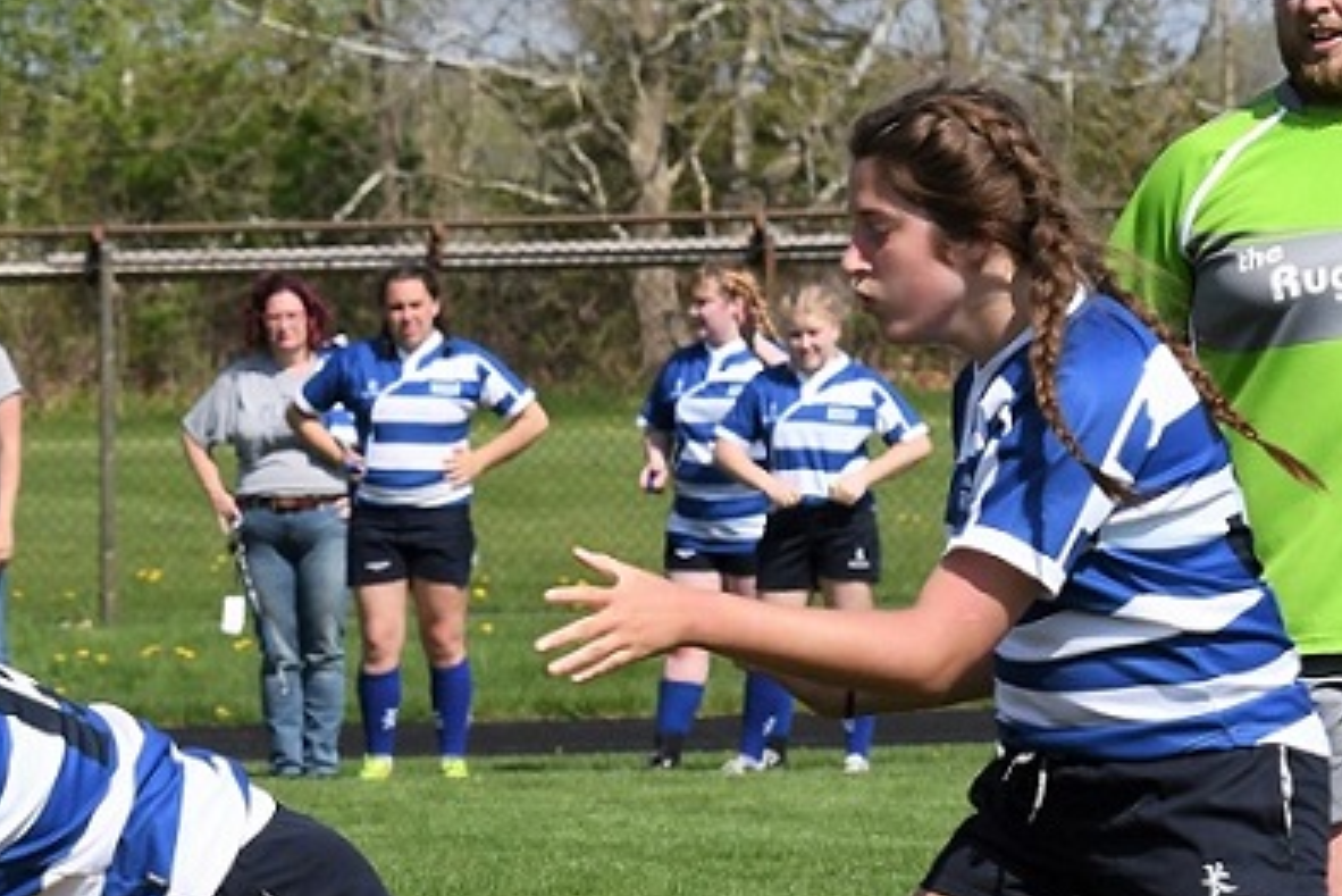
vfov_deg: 3.2
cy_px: 944
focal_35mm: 435
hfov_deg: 4.7
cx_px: -94
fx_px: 16221
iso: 450
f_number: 9
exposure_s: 1/1250
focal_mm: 122
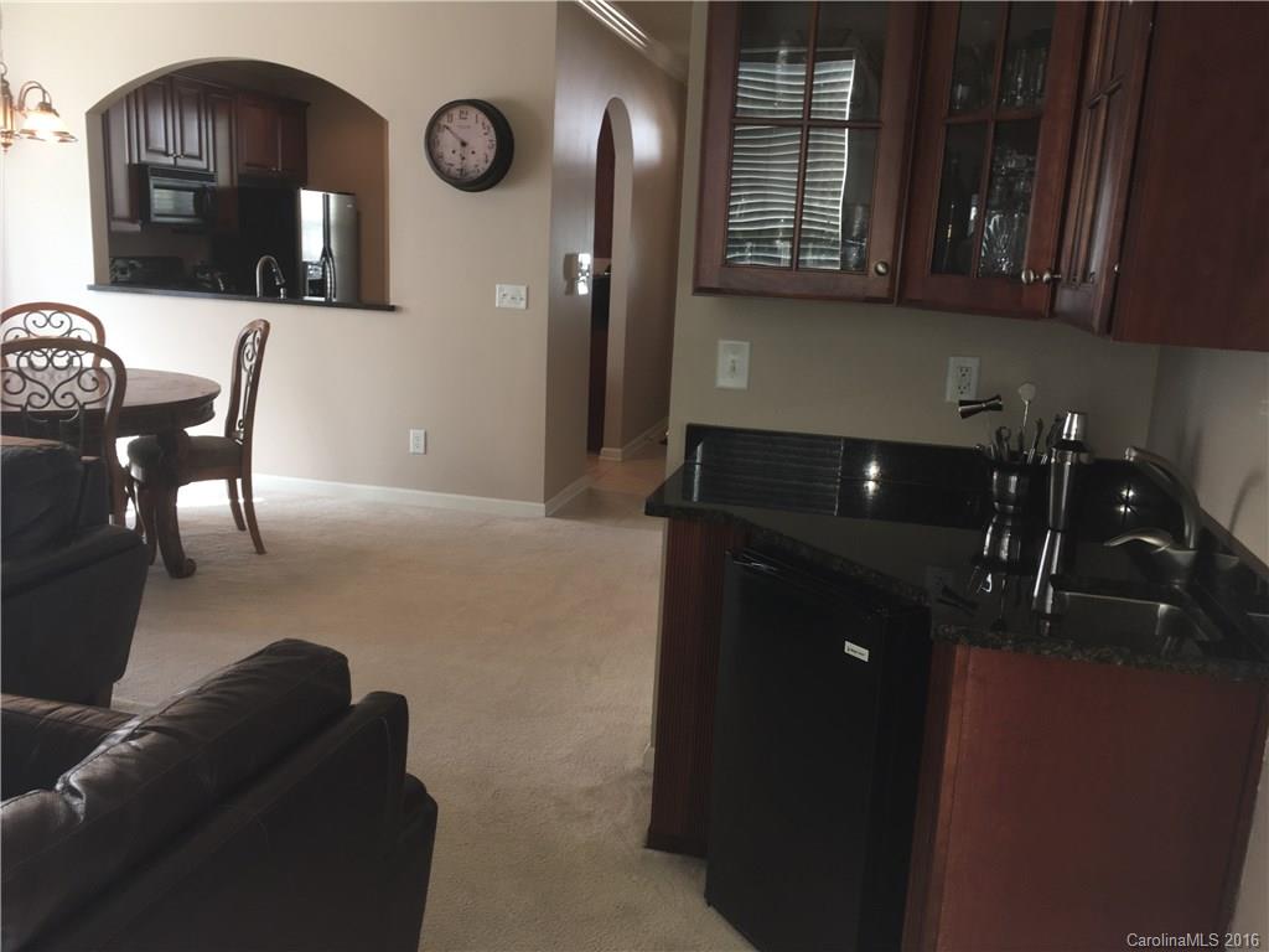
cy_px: 476
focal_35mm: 29
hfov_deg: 61.7
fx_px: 1063
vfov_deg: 48.2
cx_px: 634
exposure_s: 1/30
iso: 32
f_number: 2.2
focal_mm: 4.15
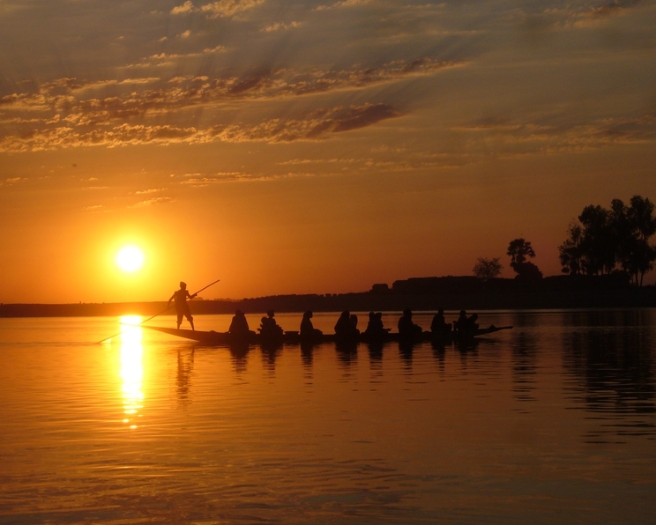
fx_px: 2079
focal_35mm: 107
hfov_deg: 17.9
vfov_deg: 14.4
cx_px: 332
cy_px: 263
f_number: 5.6
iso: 80
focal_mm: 16.8
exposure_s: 1/800
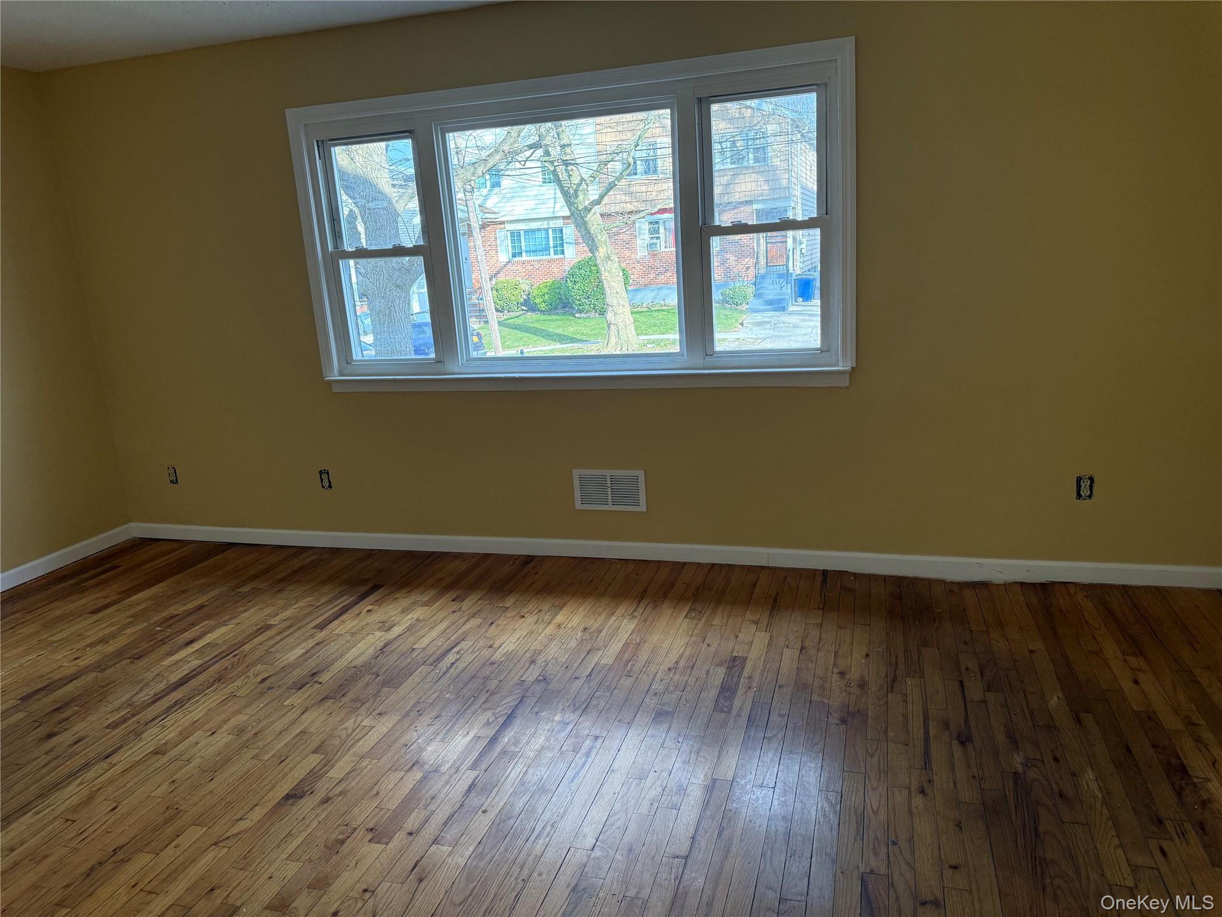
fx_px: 847
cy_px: 458
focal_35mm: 24
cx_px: 611
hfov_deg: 71.6
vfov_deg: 56.8
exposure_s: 1/175
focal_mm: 6.76
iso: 200
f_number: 1.78
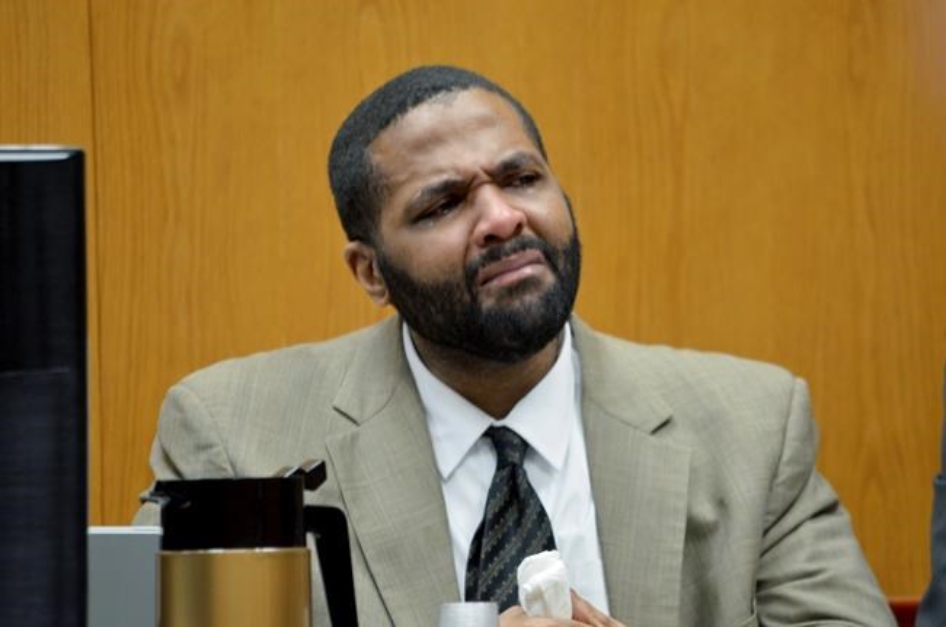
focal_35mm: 450
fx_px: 11805
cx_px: 473
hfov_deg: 4.6
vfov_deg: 3.0
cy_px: 314
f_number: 5.6
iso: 1600
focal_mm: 300
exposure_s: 1/50
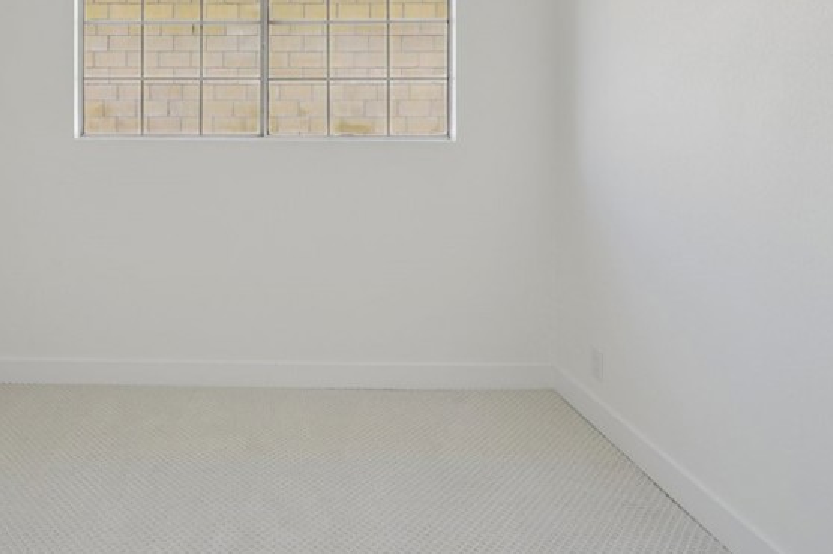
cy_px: 122
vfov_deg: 50.3
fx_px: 555
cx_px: 251
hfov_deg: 70.7
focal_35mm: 24
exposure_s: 1/80
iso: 100
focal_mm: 13
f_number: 8
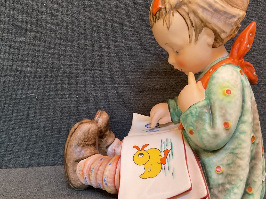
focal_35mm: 40
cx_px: 165
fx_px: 307
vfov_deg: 36.0
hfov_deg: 46.4
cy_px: 104
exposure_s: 1/40
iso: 250
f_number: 1.8
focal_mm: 3
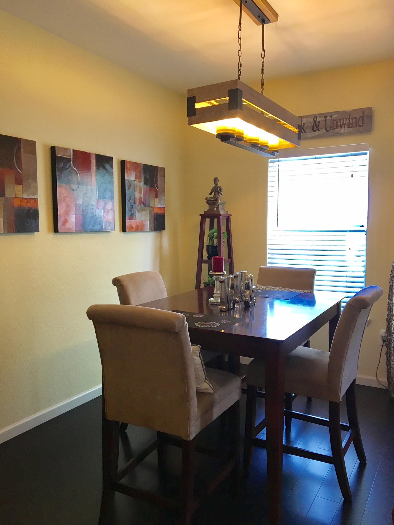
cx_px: 197
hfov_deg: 48.2
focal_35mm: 29
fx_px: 440
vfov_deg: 61.7
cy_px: 262
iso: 64
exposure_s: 1/30
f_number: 2.2
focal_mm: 4.15
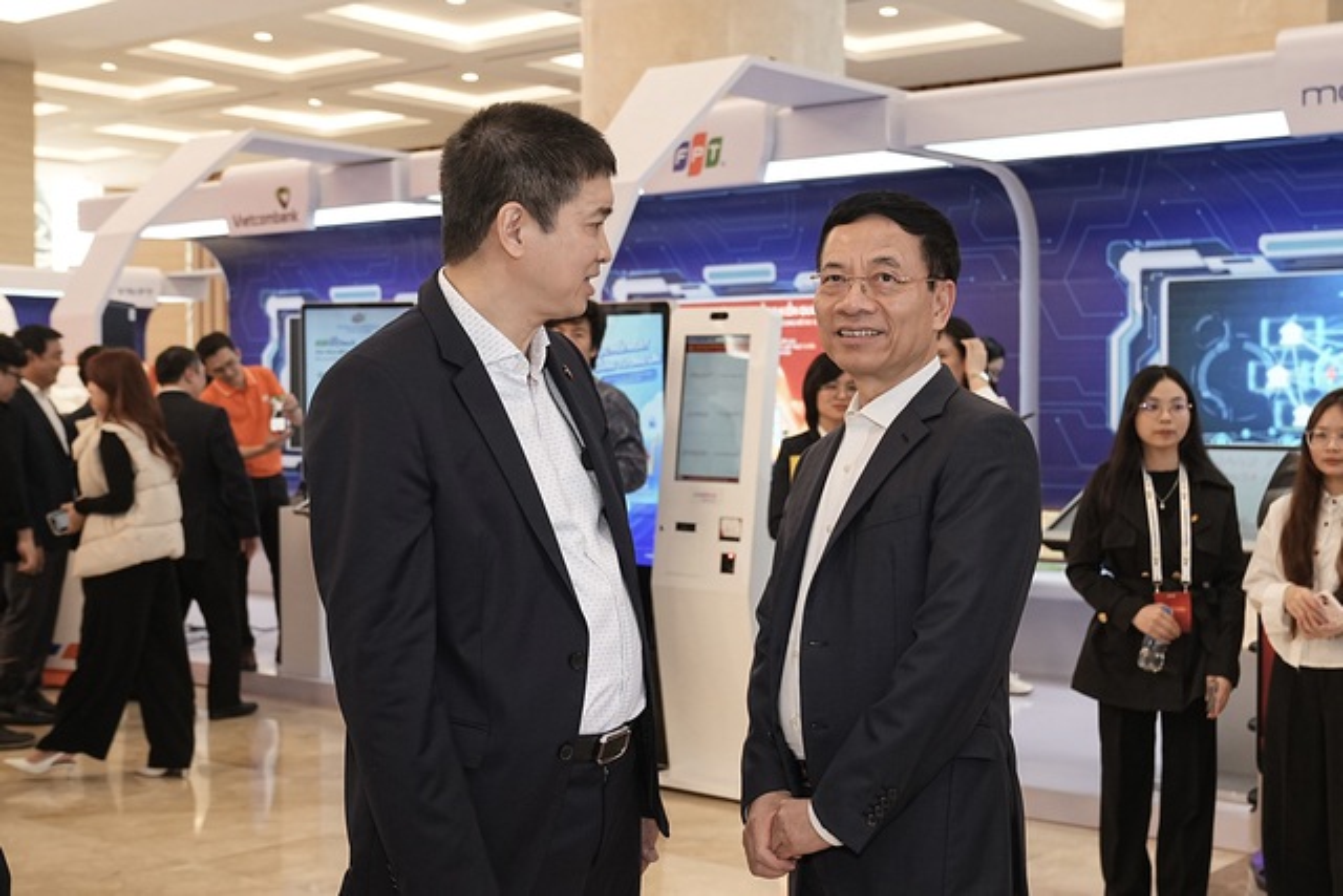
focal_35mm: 35
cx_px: 672
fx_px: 1306
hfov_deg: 54.4
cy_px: 448
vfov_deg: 37.9
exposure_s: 1/200
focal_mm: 35
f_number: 4
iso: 1000
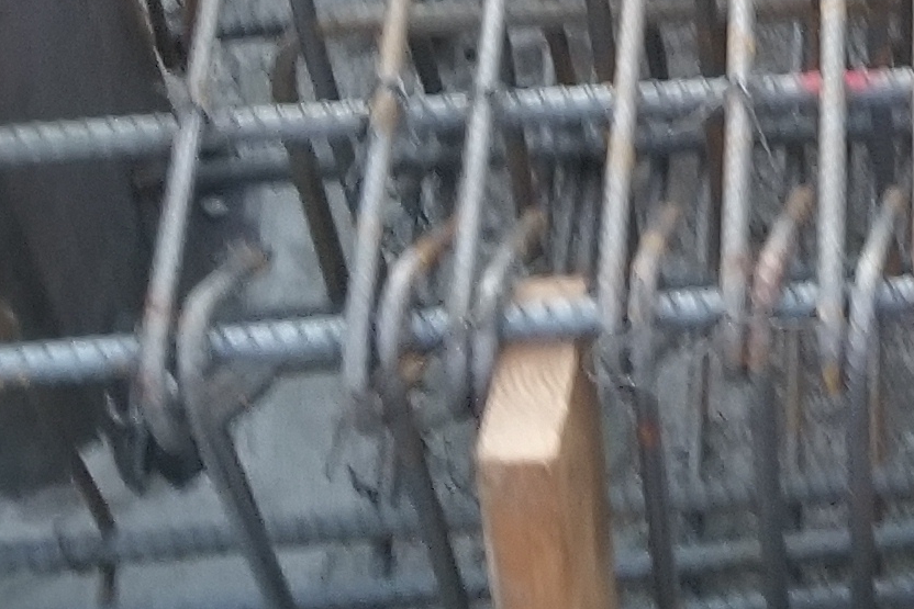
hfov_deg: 14.3
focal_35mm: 131
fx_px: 3326
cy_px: -398
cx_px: 1475
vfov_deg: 10.0
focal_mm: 4.25
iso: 200
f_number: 1.7
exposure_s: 1/11
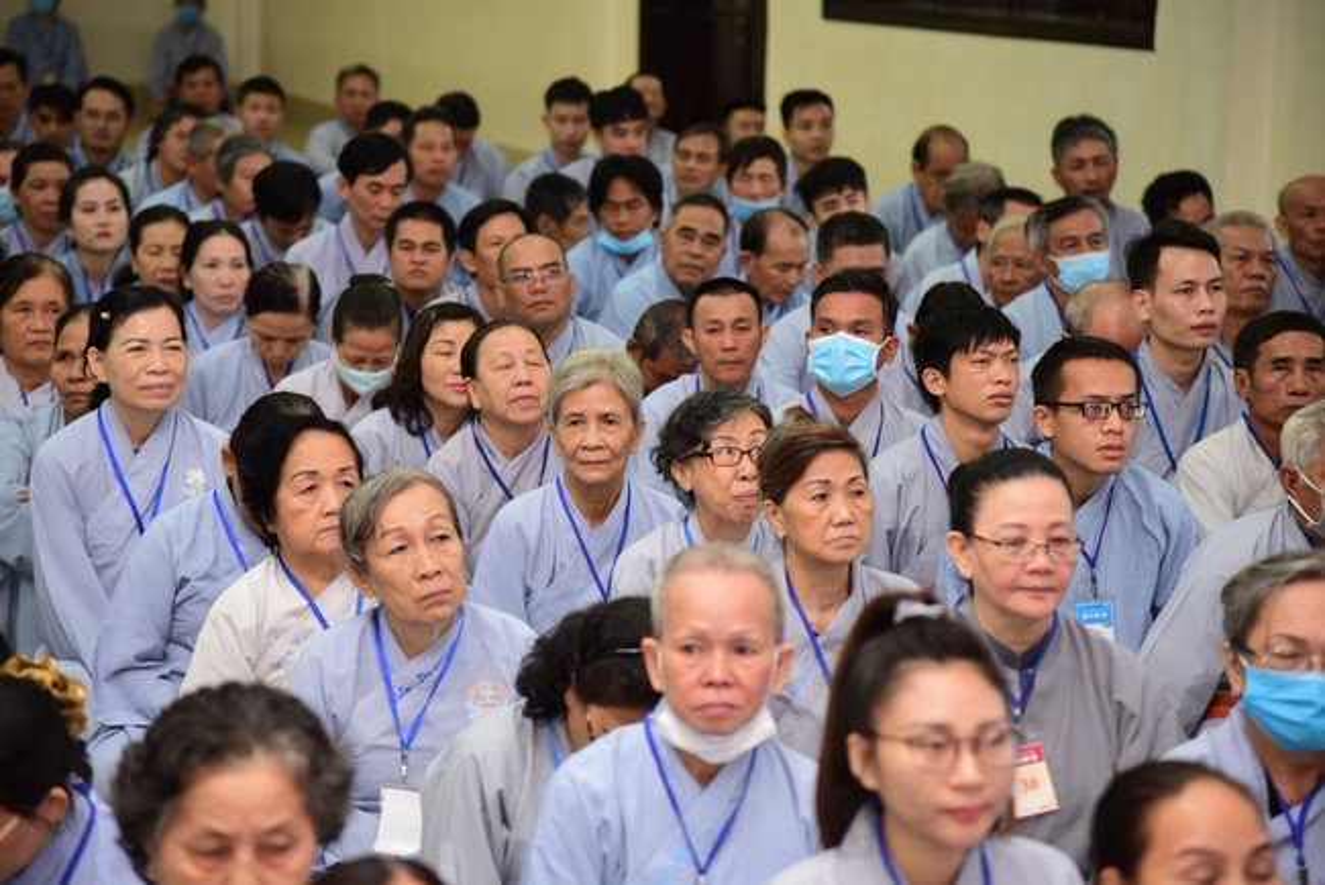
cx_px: 662
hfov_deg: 17.1
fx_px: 4418
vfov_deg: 11.4
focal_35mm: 120
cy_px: 442
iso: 800
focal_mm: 120
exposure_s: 1/40
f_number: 4
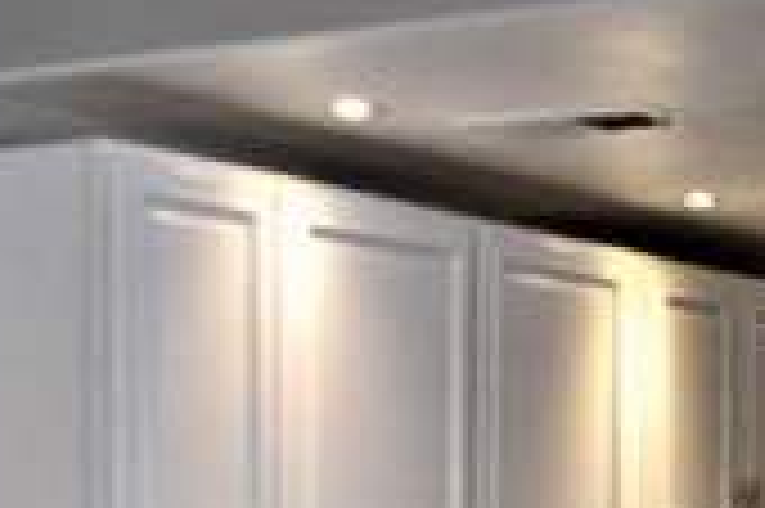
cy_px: 679
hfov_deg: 17.4
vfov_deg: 11.6
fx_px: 2429
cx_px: 792
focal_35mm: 114
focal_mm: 27
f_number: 7.1
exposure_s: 1/30
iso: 400
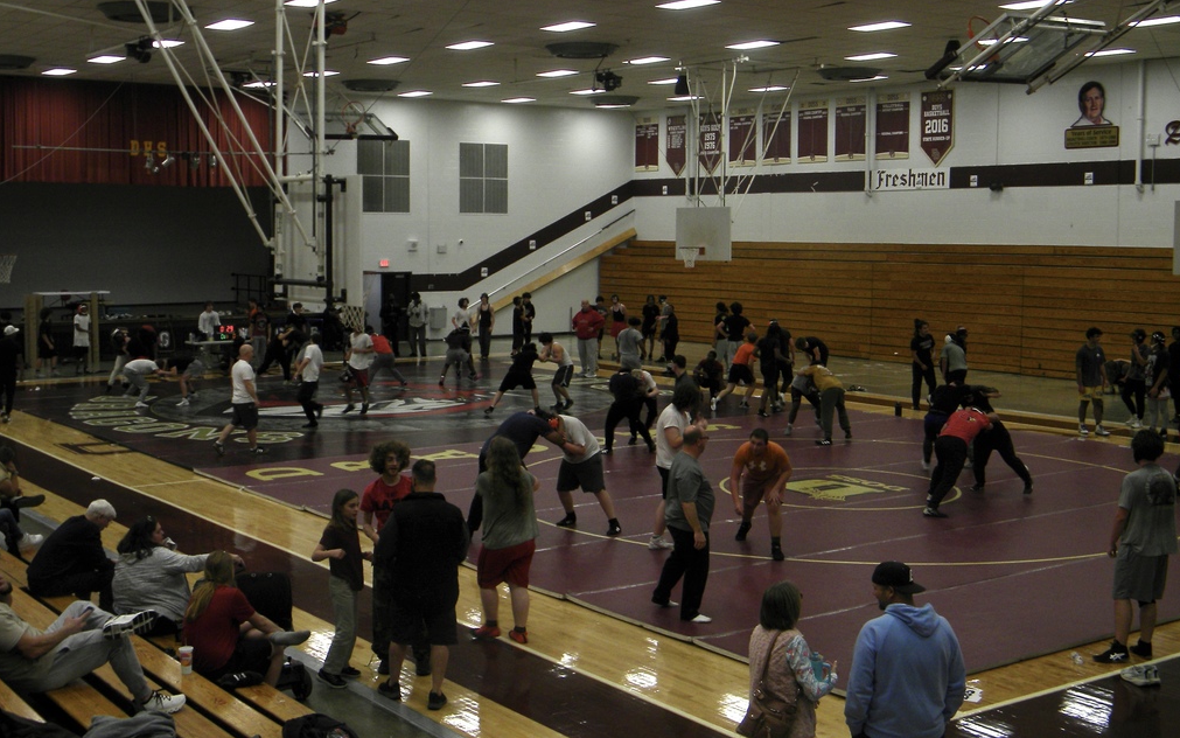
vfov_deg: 29.2
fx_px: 1415
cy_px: 328
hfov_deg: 45.3
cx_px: 591
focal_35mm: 44
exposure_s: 1/63.3
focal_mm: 7.3
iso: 94
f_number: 3.8
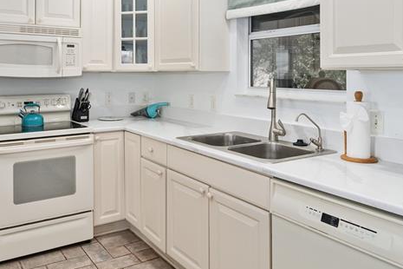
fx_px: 369
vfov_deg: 39.0
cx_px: 153
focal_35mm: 33
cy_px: 71
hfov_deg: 56.6
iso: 400
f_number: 8
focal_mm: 15
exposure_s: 1/15
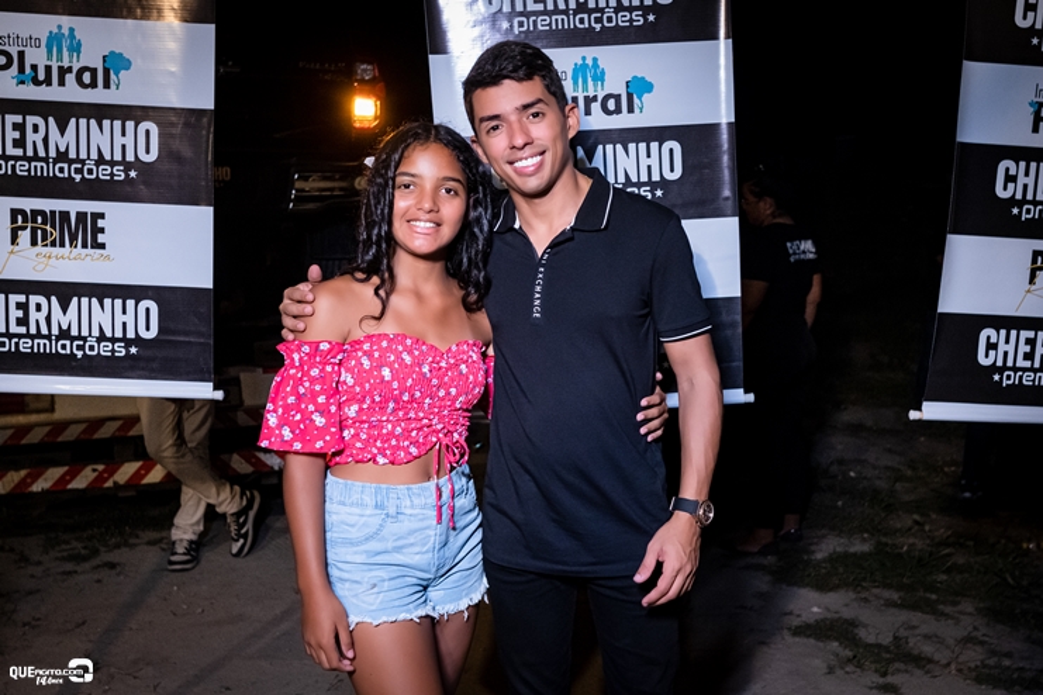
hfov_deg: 53.1
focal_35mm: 36
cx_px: 522
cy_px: 348
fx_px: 1043
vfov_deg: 36.9
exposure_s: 1/250
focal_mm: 24
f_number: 2.8
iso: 2500
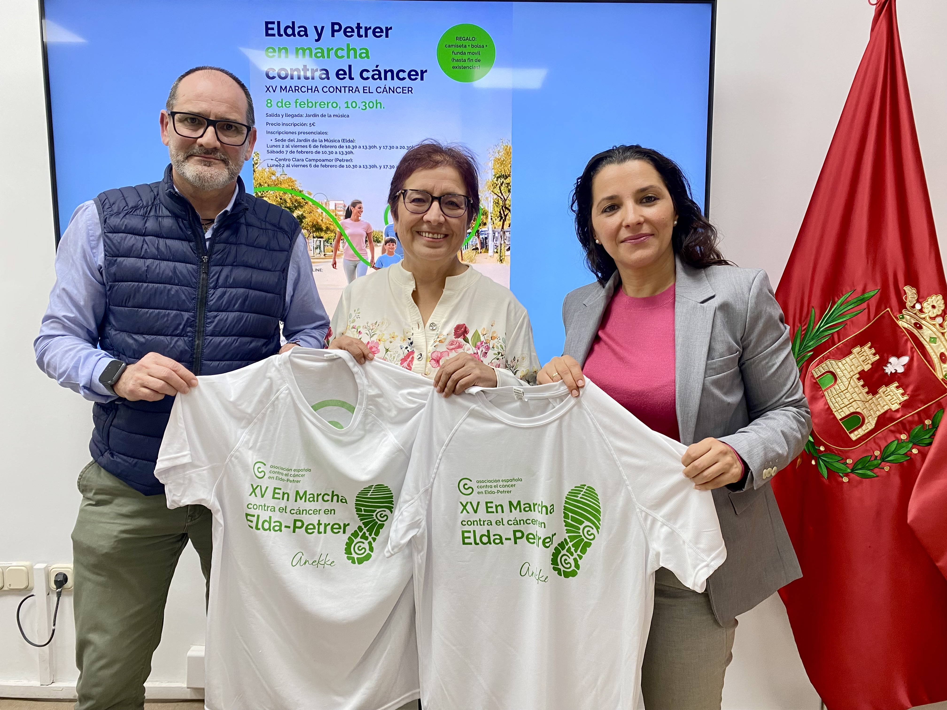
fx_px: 711
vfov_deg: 53.1
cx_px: 474
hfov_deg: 67.3
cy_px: 355
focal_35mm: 26
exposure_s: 1/60
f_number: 1.8
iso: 100
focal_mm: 4.25
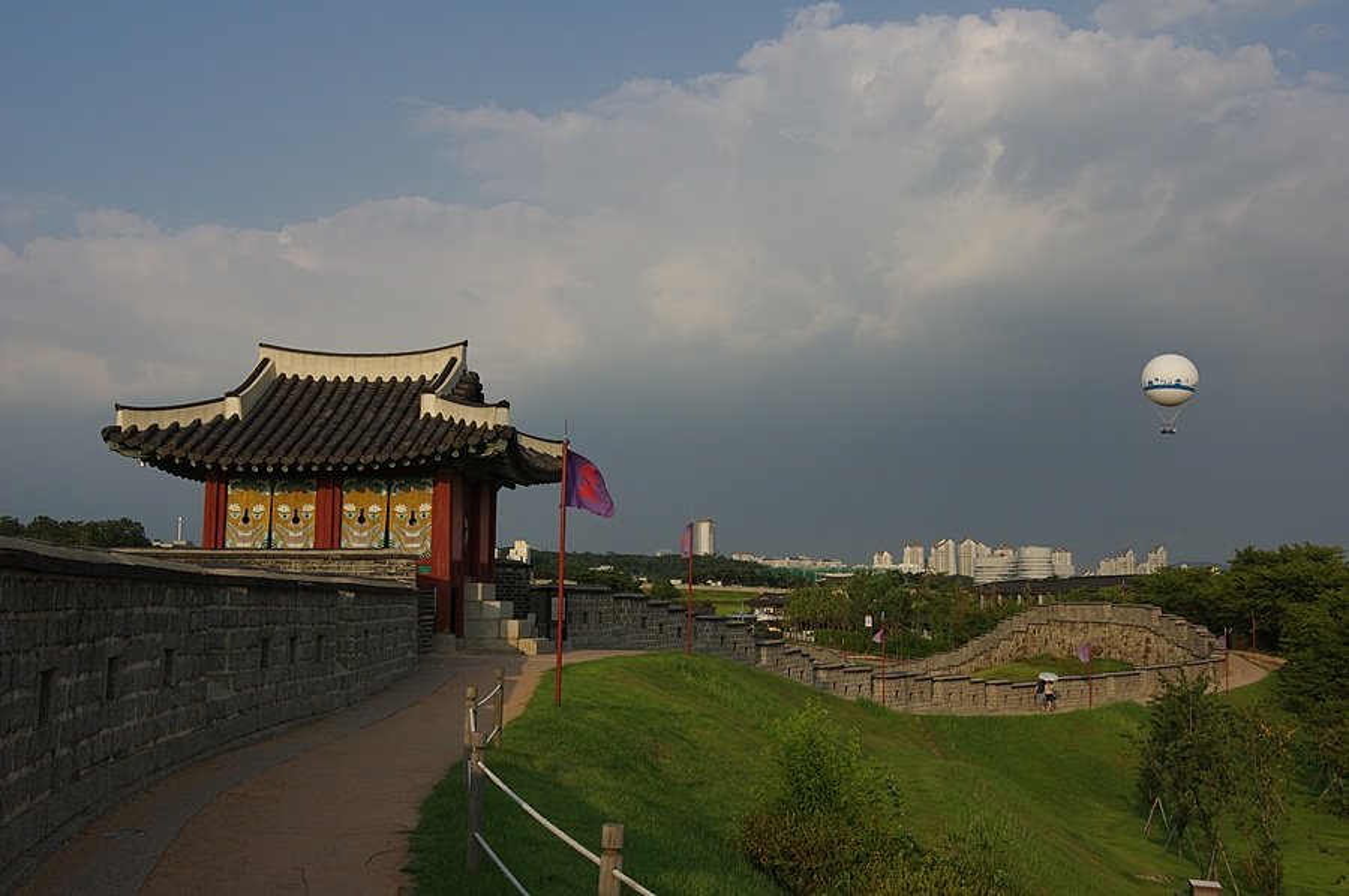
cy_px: 448
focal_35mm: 36
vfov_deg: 36.8
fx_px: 1348
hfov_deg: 53.2
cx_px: 674
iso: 100
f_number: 5.6
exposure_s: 1/400
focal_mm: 24
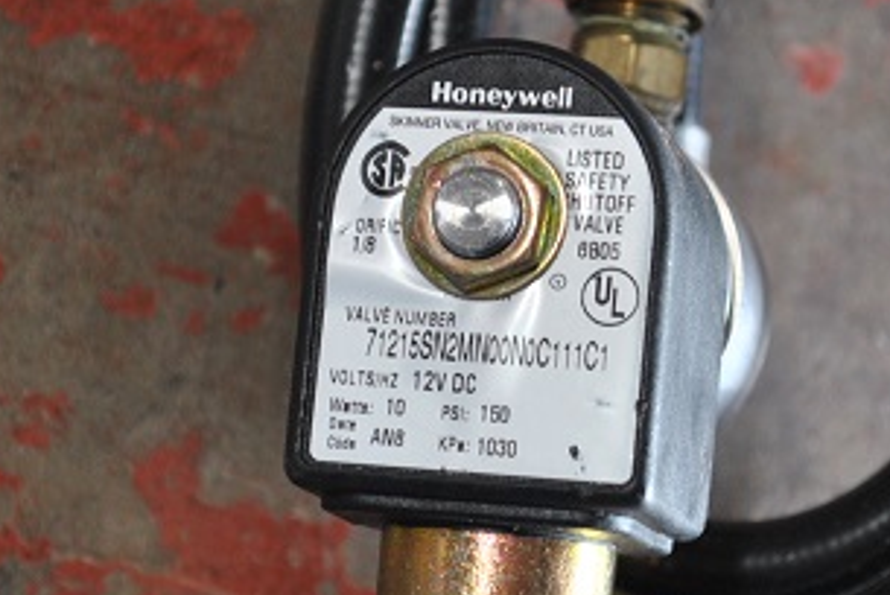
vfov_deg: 8.8
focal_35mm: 157
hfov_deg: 13.1
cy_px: 296
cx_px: 477
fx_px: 3884
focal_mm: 55
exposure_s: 1/20
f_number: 5.6
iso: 400
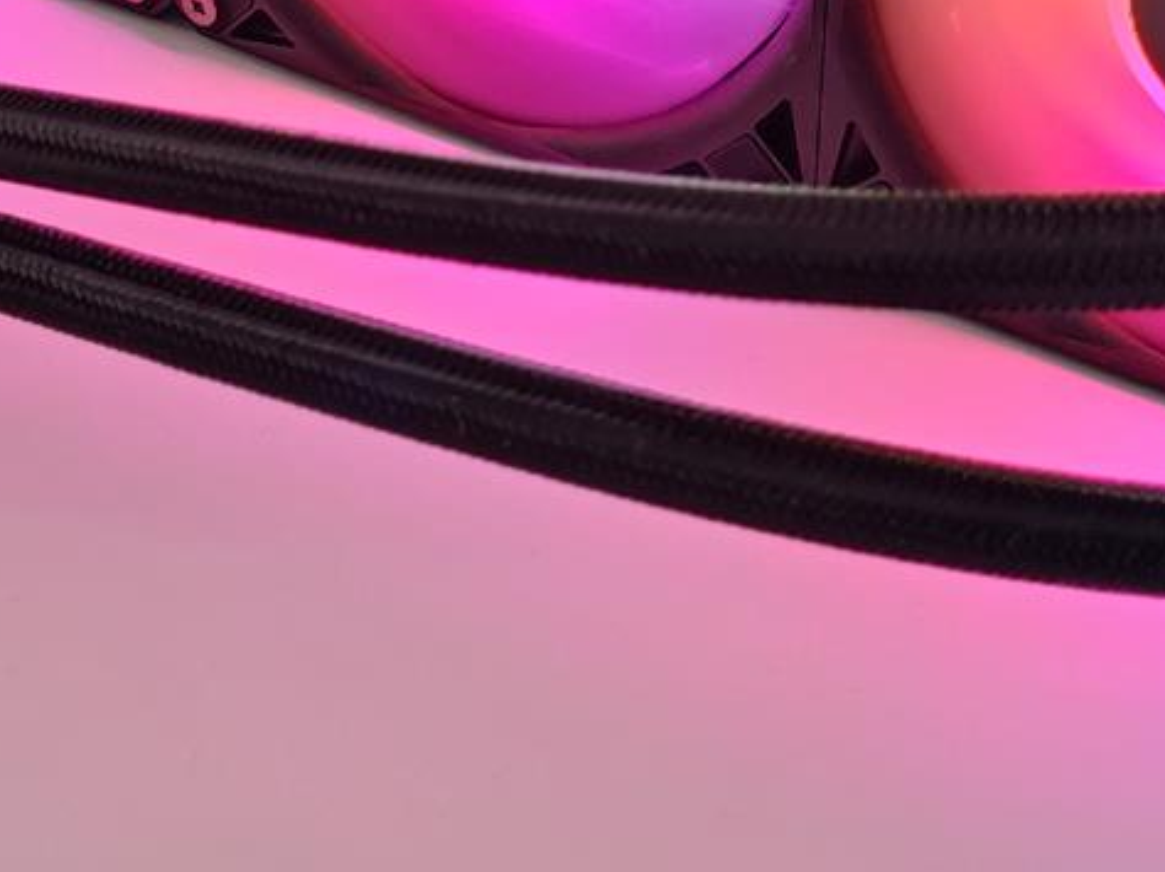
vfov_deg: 19.1
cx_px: 506
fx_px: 2556
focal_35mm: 76
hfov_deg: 25.7
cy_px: 136
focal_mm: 6.78
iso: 400
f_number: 1.85
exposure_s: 1/28
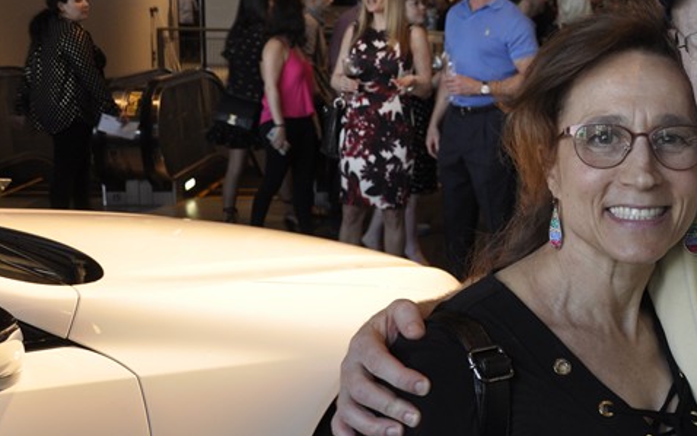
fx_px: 1274
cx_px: 672
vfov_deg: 19.4
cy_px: 223
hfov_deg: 28.9
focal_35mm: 67
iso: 400
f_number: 5
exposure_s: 1/40
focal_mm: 21
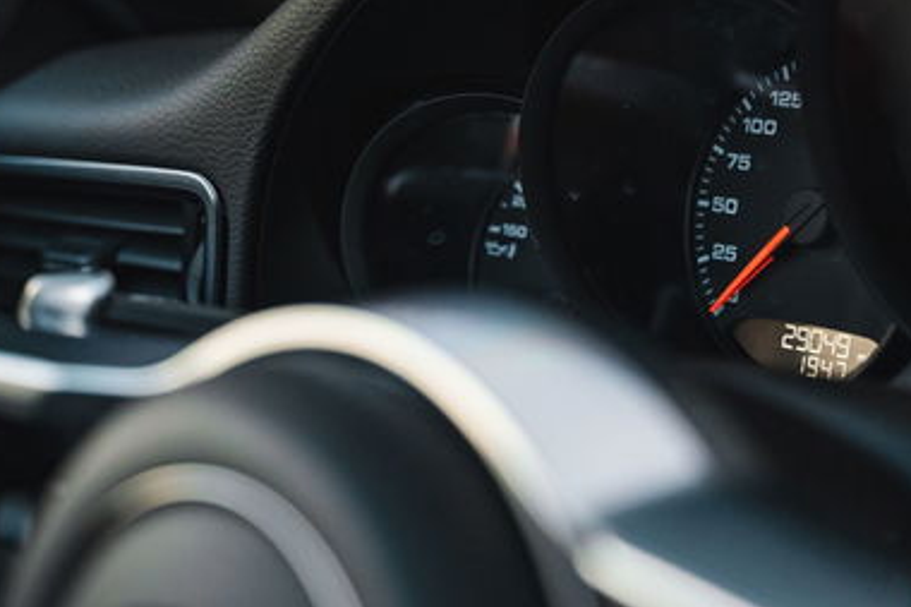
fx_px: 2489
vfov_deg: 13.8
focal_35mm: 98
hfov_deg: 20.7
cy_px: 89
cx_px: 580
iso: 400
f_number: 2.8
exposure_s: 1/640
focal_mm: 48.7
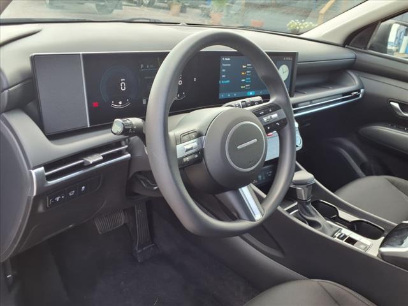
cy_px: 153
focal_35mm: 27
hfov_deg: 65.3
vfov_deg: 51.4
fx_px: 318
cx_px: 204
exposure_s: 1/120
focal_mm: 3.58
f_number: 1.9
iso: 64
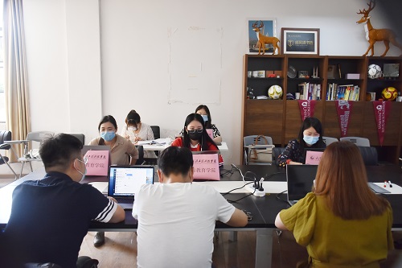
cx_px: 201
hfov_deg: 61.9
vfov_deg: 43.6
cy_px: 134
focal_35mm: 30
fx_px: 335
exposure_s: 1/200
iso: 1000
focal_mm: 20
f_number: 3.5
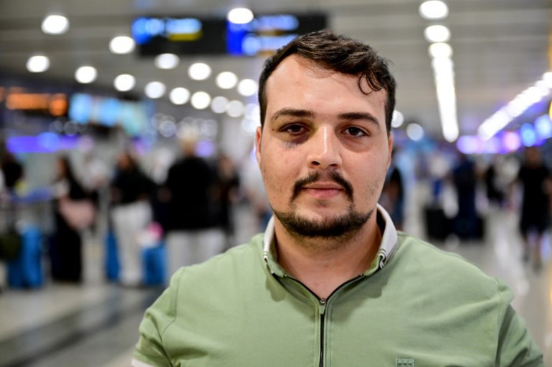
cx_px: 276
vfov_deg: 25.0
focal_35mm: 54
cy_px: 184
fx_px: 828
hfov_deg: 36.9
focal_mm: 54
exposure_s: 1/125
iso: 2000
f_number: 2.8
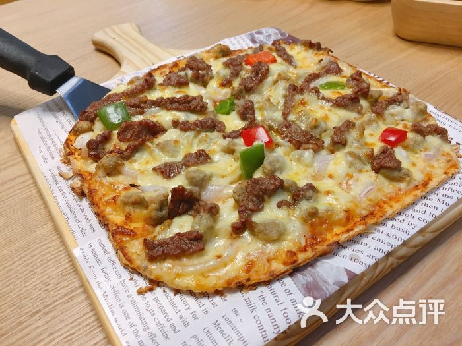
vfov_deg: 48.2
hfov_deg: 61.7
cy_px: 173
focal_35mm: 29
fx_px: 387
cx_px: 231
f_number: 2.2
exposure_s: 1/17
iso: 32
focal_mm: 4.15
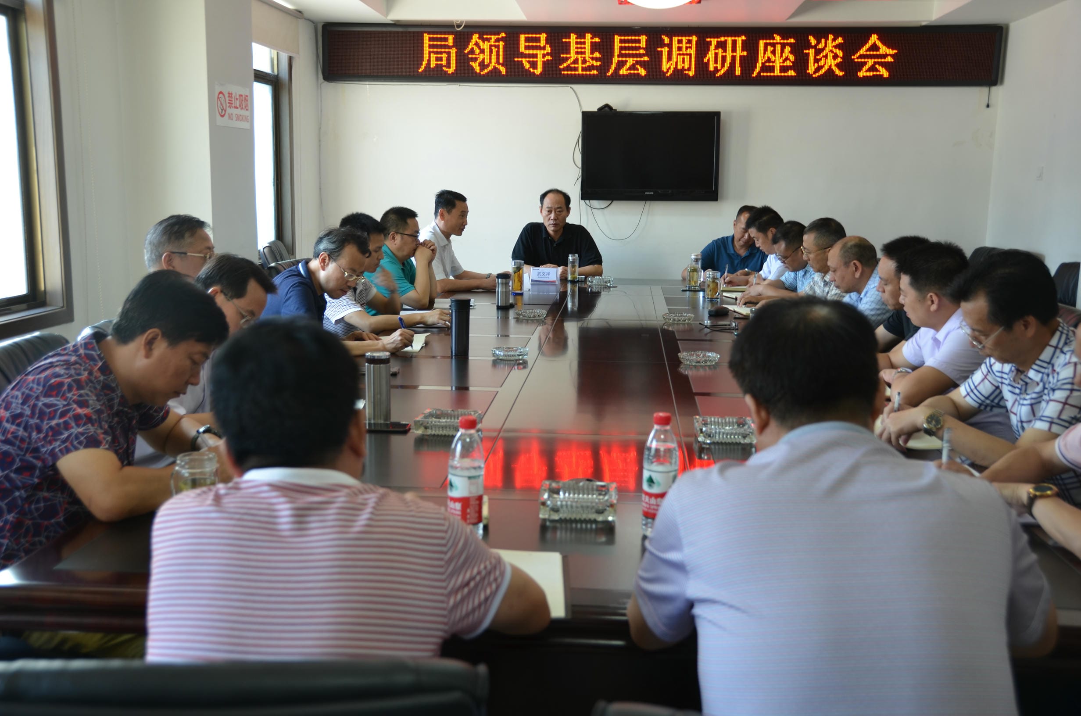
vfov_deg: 34.1
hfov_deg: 49.6
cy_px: 358
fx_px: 1169
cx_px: 540
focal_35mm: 39
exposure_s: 1/13
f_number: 3.8
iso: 100
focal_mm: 26
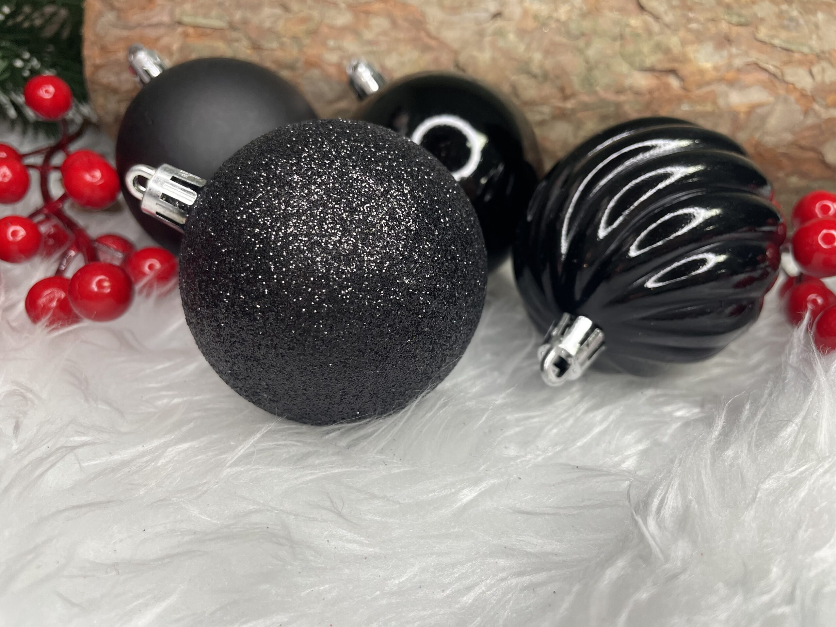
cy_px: 314
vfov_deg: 53.1
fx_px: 628
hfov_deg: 67.3
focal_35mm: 26
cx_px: 418
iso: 64
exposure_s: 1/100
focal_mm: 4.2
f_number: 1.6
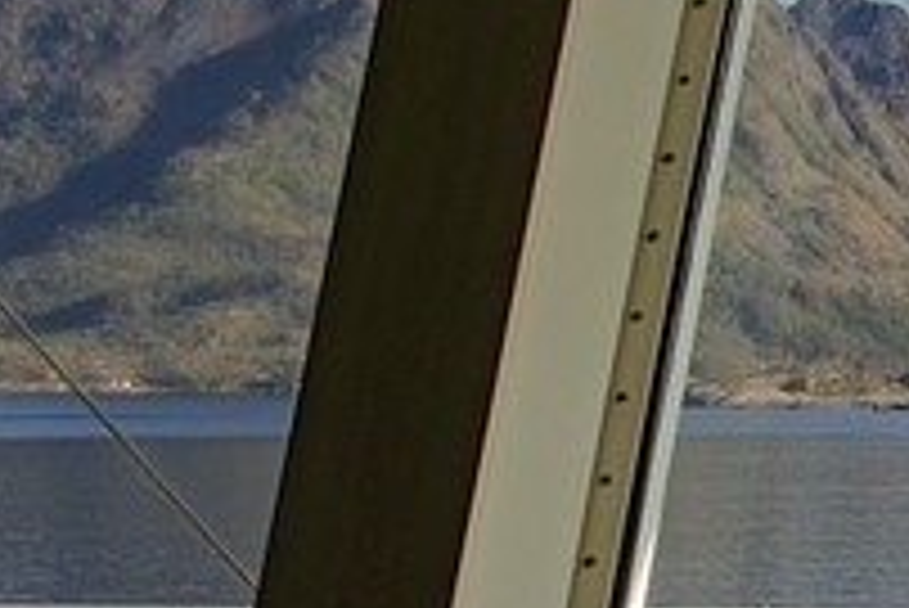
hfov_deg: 6.9
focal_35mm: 245
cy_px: 748
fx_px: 6190
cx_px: 3294
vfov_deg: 5.6
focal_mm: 31
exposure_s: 1/160
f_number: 13
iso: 200
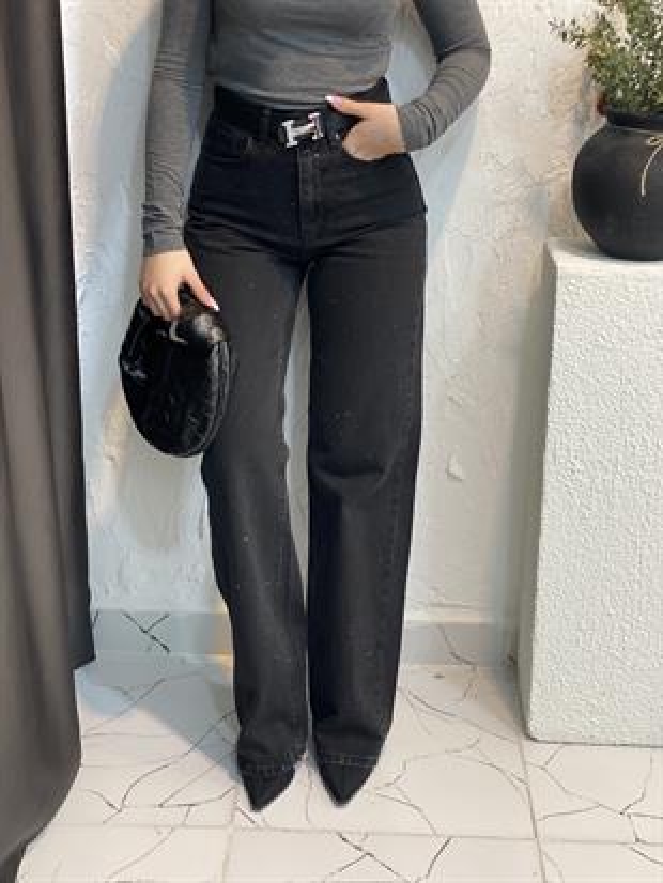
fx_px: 1327
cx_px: 332
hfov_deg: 28.0
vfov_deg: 36.8
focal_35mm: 52
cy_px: 442
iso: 200
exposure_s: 1/100
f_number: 2
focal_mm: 6
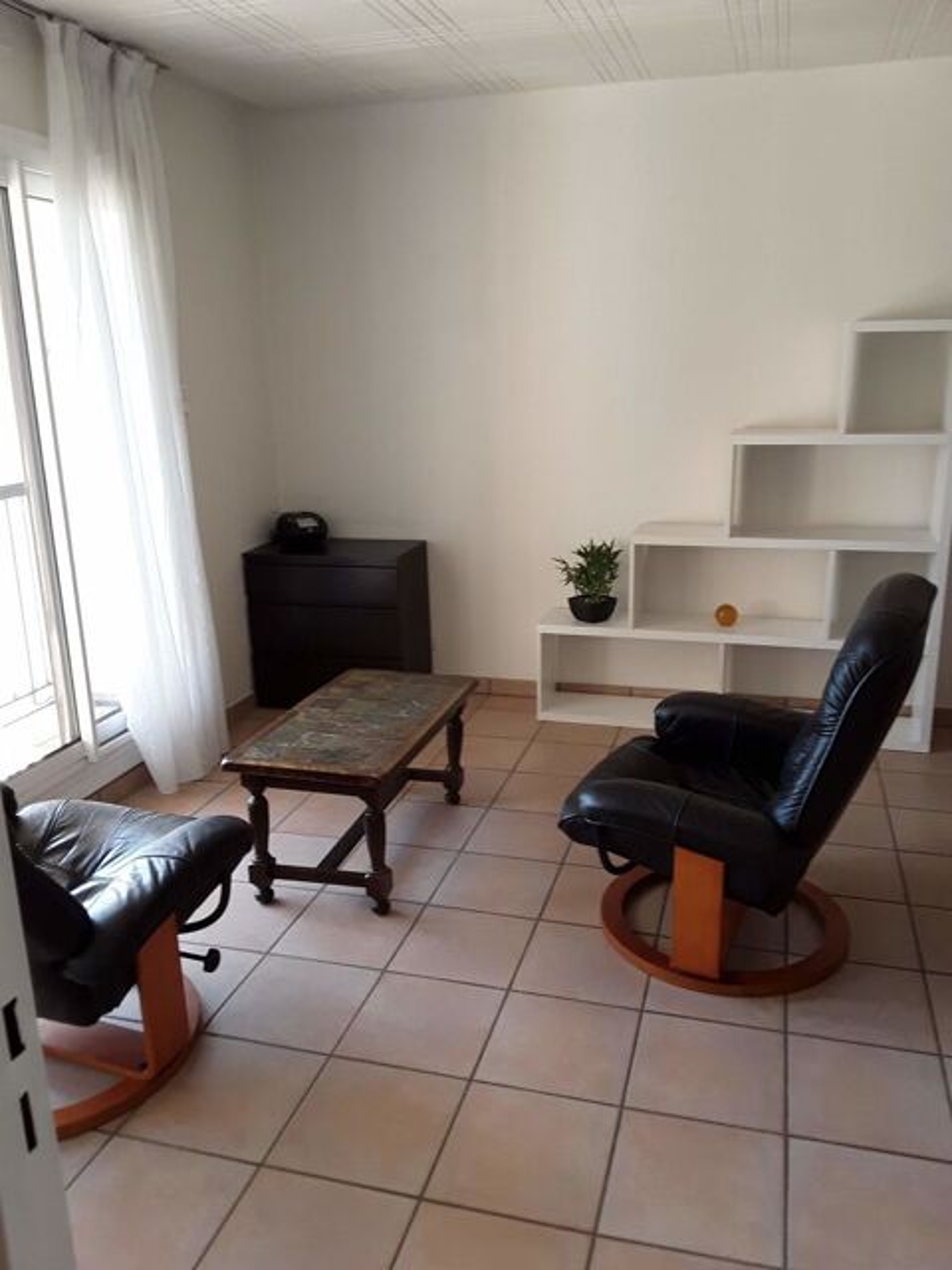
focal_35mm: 27
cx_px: 476
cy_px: 635
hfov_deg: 51.4
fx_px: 990
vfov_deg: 65.3
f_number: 1.9
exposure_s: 1/50
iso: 50
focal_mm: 2.91
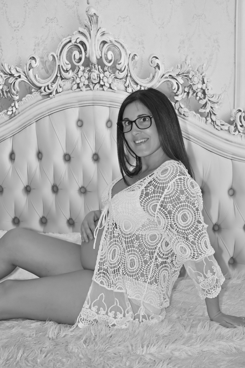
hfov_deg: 19.5
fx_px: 714
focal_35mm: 70
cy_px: 184
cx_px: 122
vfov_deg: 28.8
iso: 400
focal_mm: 70
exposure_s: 1/125
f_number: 5.6
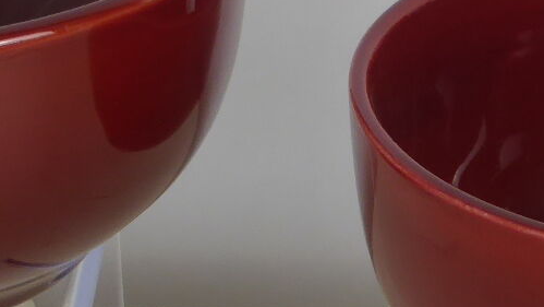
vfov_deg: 8.0
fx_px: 2193
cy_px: 154
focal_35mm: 152
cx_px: 330
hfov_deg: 14.1
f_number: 3.7
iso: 125
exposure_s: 1/60
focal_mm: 6.1
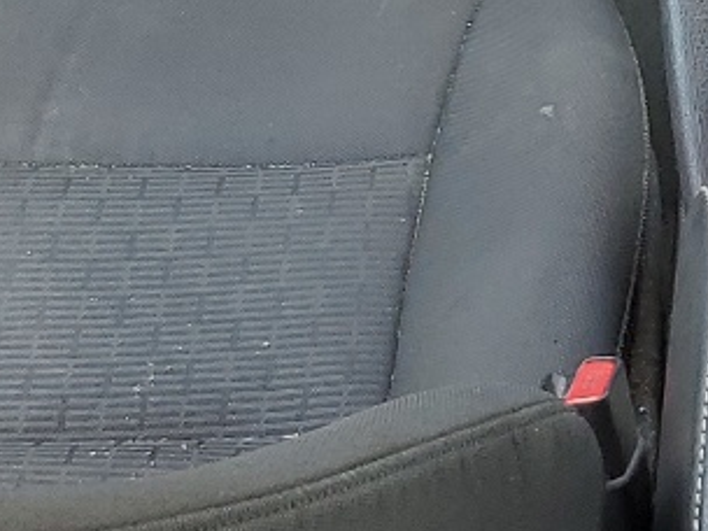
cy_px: -61
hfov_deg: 13.9
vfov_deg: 10.7
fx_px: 2802
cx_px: 894
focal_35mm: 137
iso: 50
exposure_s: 1/175
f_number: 1.5
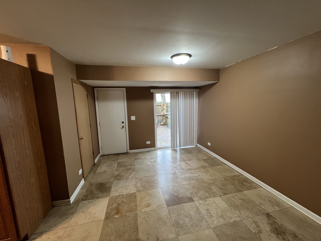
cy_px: 120
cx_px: 160
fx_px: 121
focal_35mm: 13
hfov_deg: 106.2
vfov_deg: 89.9
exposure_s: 1/60
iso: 160
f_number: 1.8
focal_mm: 1.57
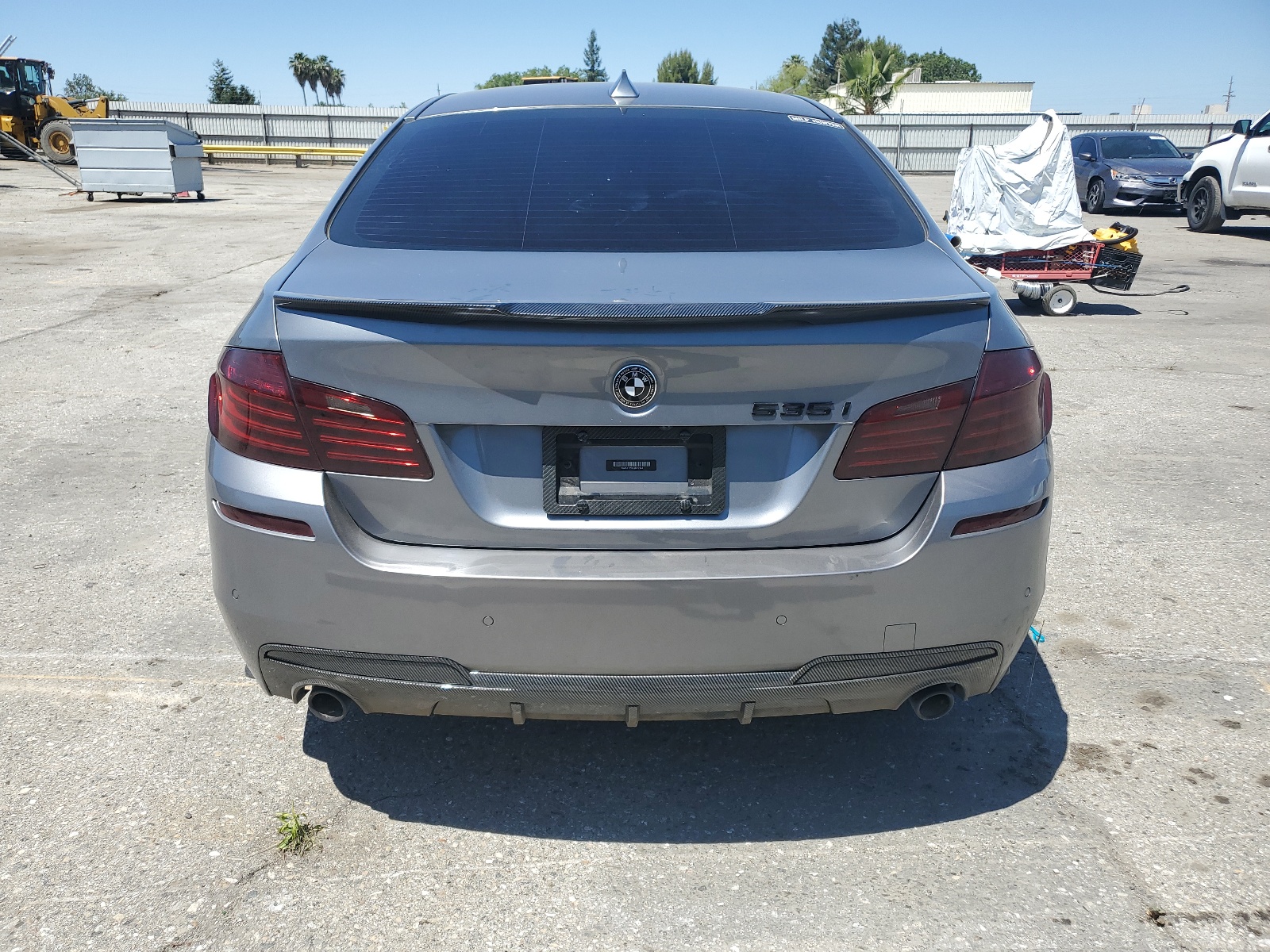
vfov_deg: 53.1
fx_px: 954
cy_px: 476
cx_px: 635
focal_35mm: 26
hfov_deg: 67.3
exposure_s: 1/2500
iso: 50
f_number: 1.5
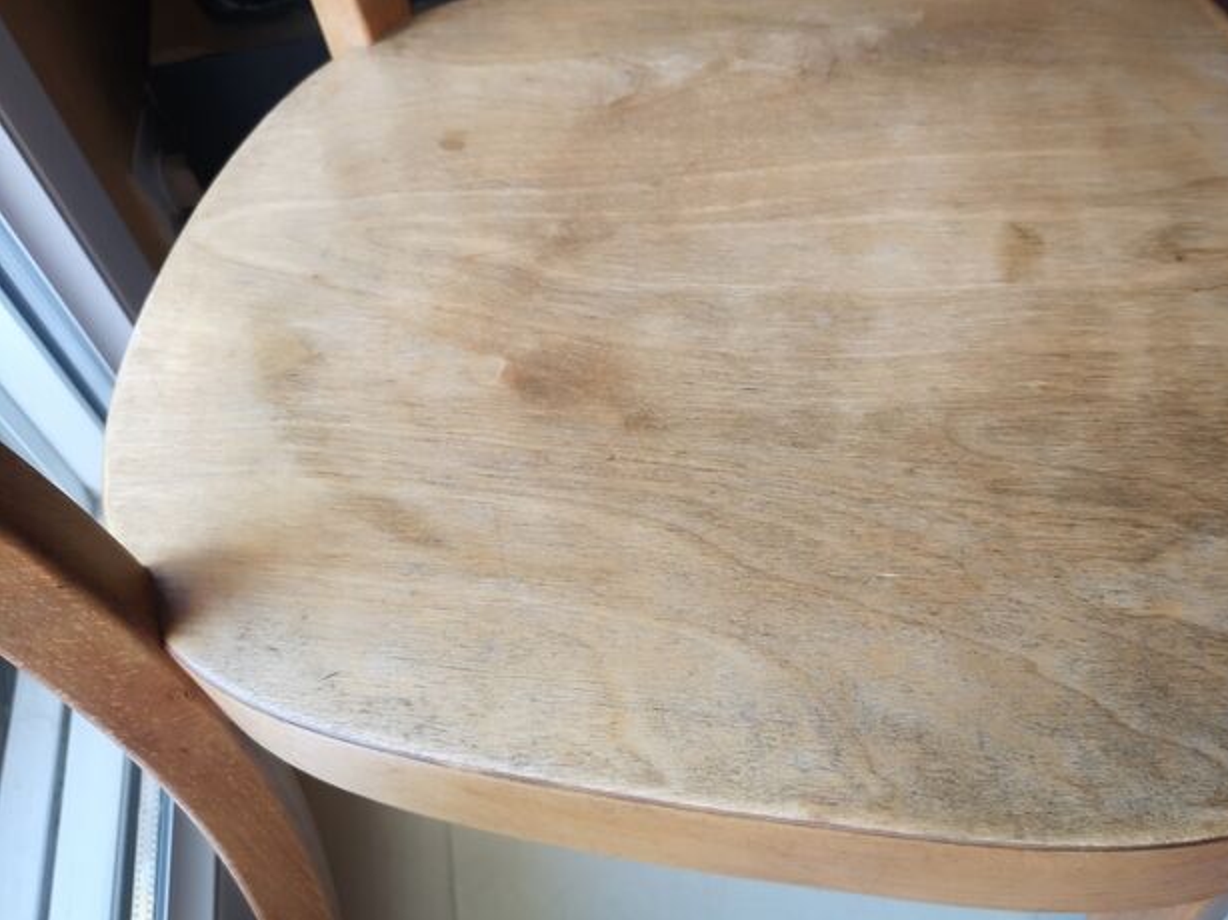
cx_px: 748
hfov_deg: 54.9
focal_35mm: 33
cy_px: 368
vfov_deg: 42.7
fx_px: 1170
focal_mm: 5.58
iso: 160
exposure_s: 1/60
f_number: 1.8
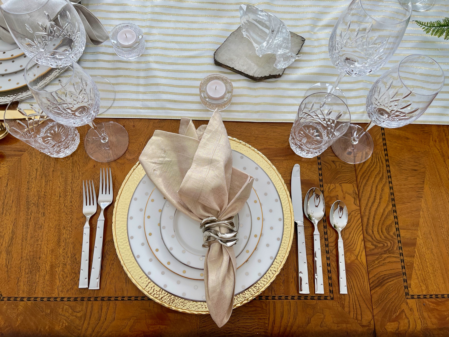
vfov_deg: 53.1
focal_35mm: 26
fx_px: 337
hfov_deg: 67.3
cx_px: 224
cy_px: 168
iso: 32
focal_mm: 5.1
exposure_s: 1/121
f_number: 1.6
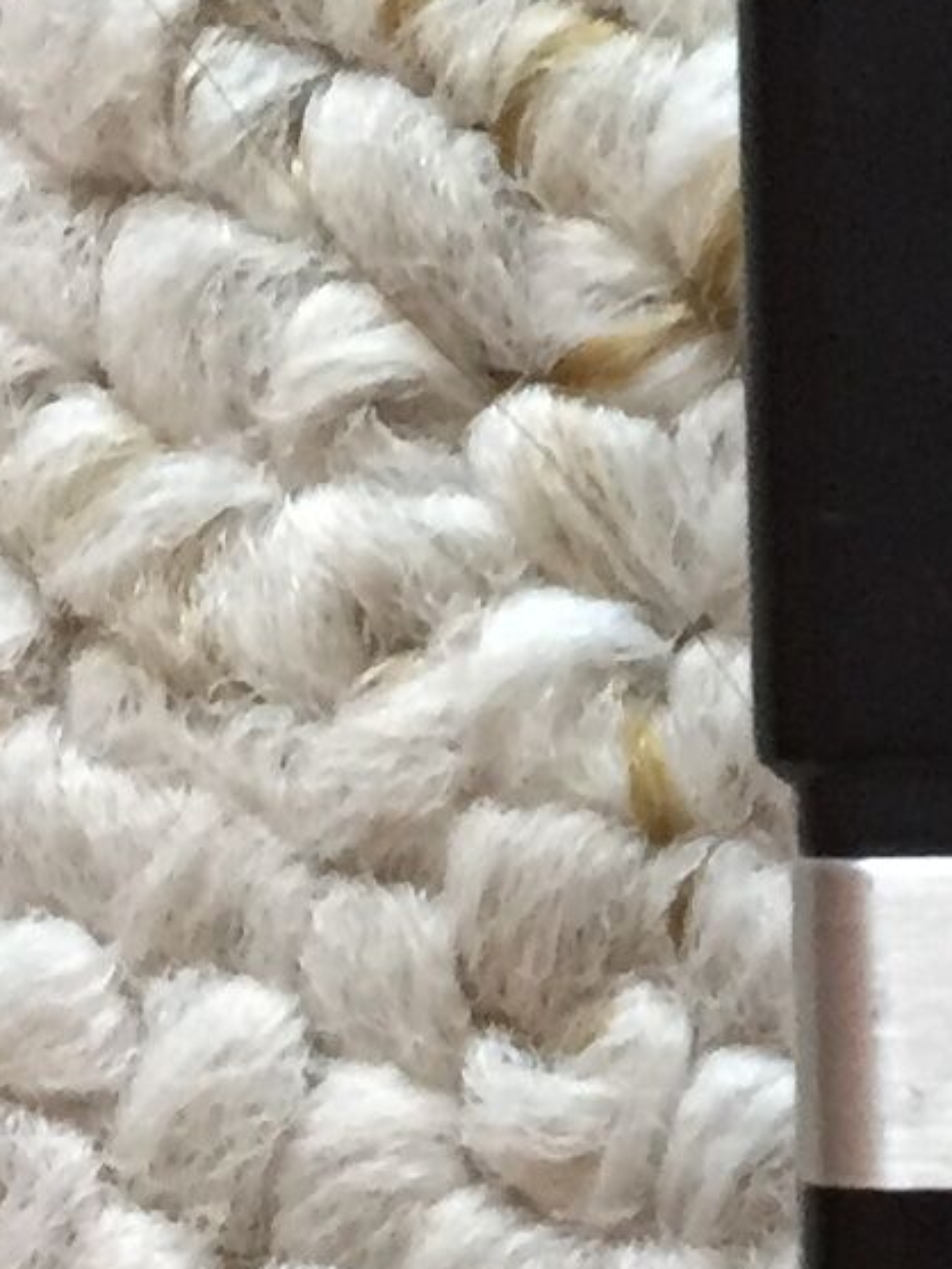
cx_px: 2523
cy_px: 775
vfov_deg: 11.6
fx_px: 6231
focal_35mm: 170
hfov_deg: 7.9
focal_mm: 4.15
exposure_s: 1/33
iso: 200
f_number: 2.2
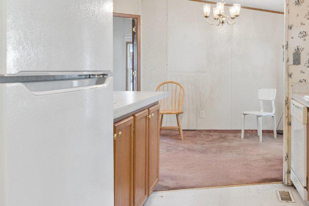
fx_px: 366
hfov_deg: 44.5
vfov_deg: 31.1
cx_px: 226
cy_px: 66
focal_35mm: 43
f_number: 7.1
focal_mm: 15.6
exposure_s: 1/20
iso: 1250
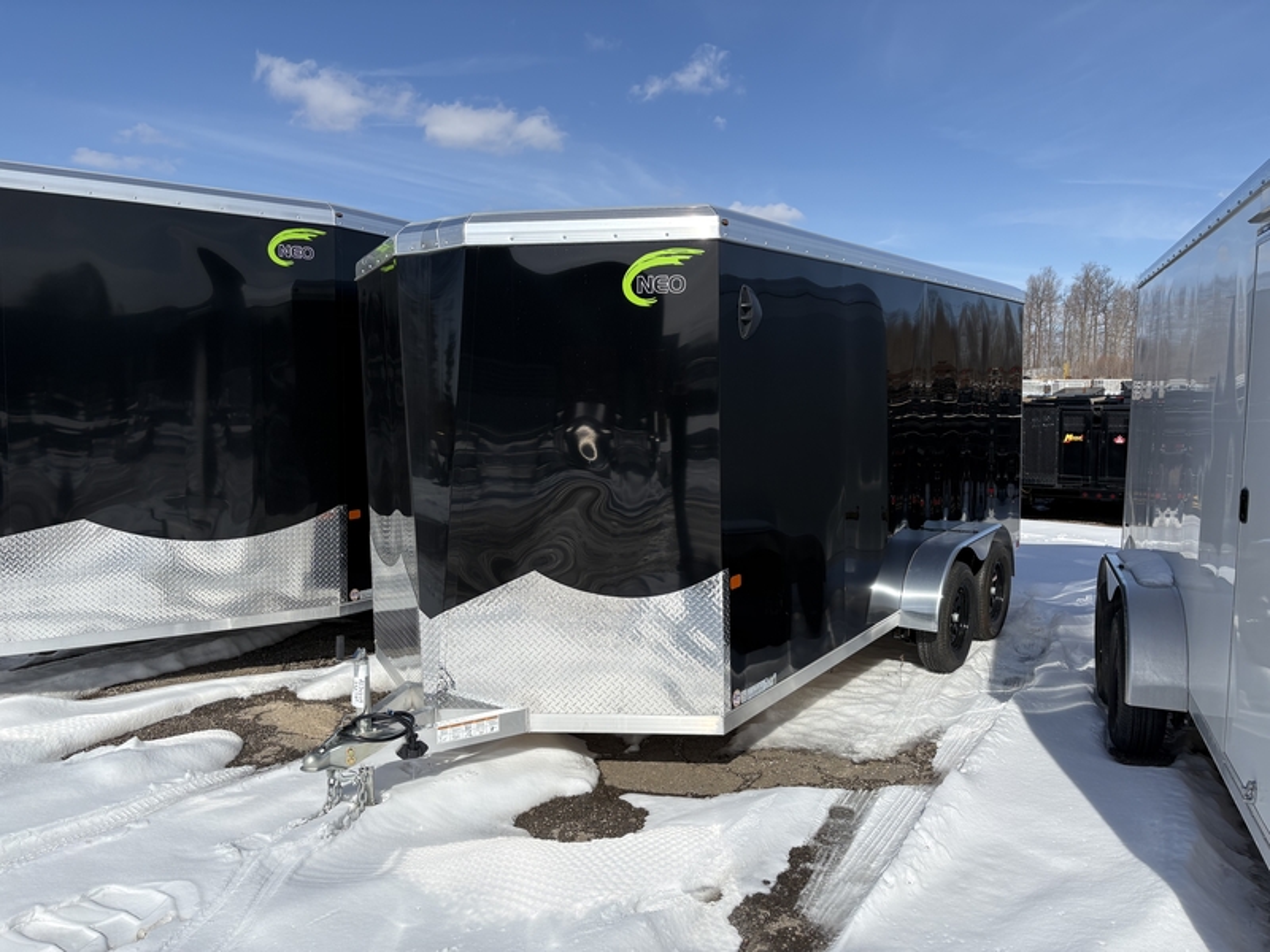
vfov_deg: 53.1
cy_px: 476
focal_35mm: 26
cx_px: 635
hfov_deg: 67.3
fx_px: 954
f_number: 1.6
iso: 50
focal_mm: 5.96
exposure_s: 1/6993
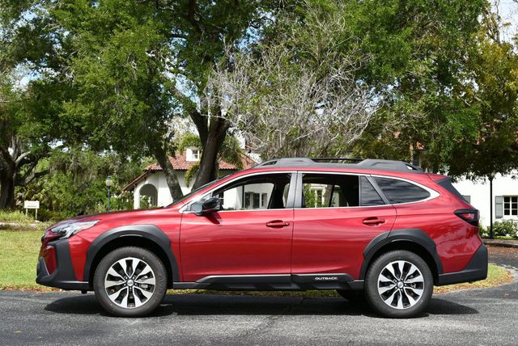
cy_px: 173
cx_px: 259
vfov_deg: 28.1
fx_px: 691
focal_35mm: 48
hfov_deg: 41.1
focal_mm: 24
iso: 125
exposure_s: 1/250
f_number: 8
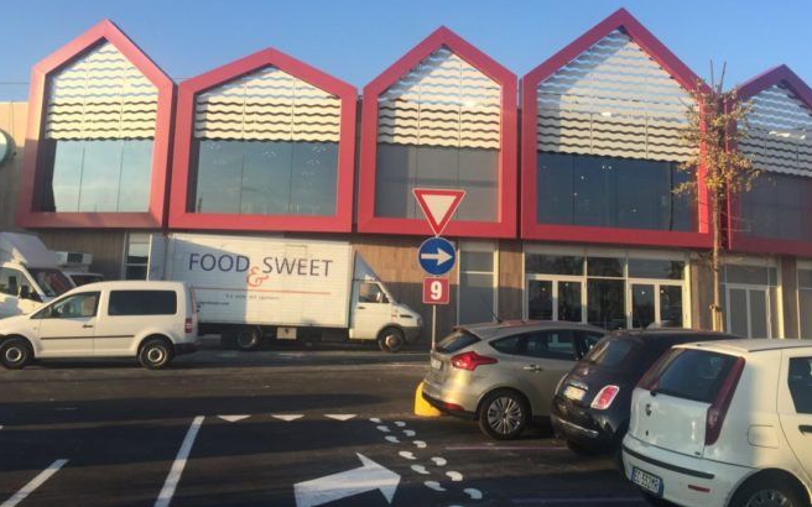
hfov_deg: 52.7
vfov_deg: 34.2
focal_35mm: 37
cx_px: 434
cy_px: 183
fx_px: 819
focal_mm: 4.15
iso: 32
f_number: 2.2
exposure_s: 1/791
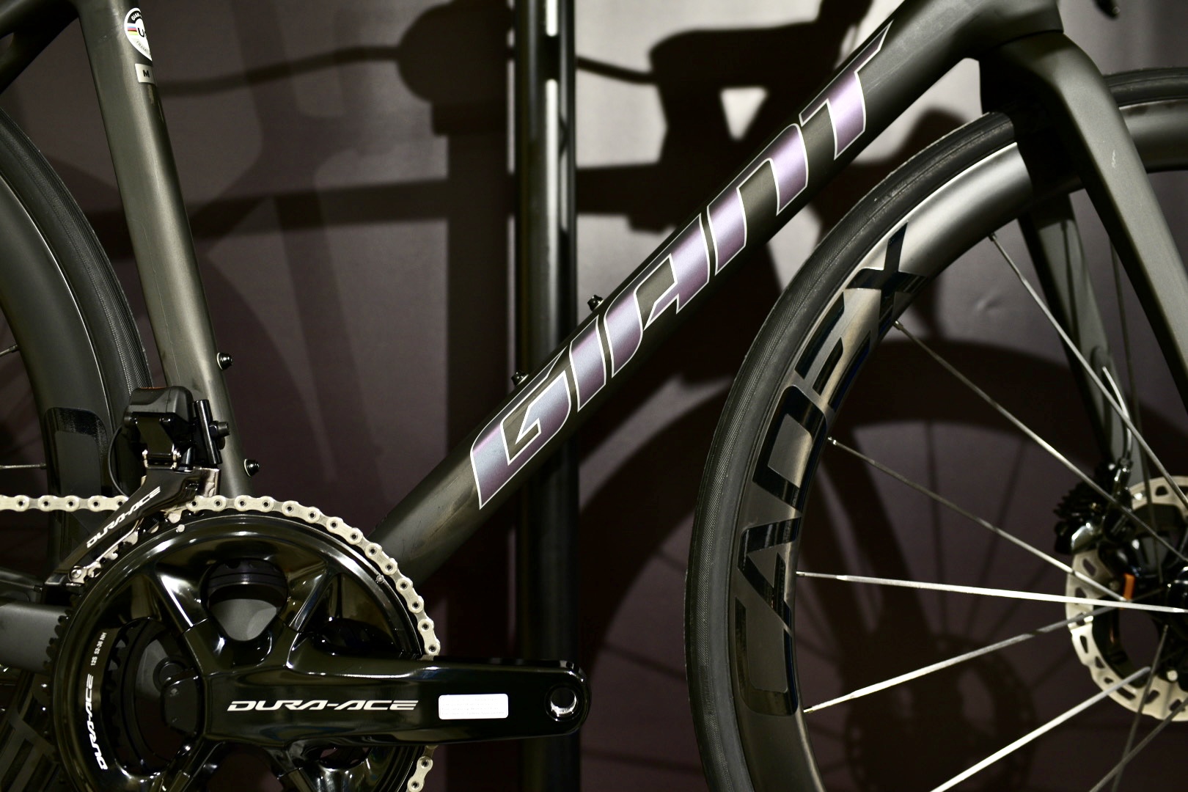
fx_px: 1155
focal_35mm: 35
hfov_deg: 54.4
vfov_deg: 37.9
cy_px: 396
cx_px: 594
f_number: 2.8
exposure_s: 1/45
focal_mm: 35
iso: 220
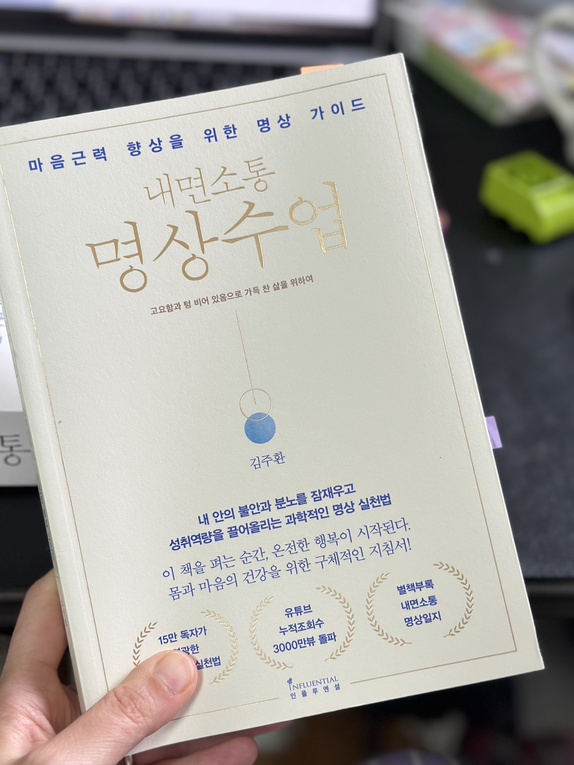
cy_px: 382
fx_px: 1061
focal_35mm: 48
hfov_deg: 30.3
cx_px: 287
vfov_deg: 39.7
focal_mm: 6.86
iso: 125
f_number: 1.78
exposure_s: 1/104
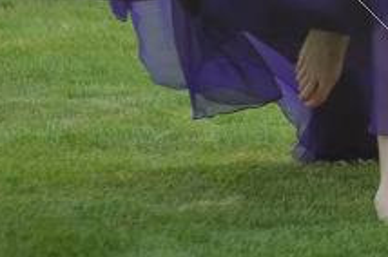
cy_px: -262
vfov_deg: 2.6
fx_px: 5553
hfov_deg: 3.9
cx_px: 1166
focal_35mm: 516
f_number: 3.2
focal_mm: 85
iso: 320
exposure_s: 1/800
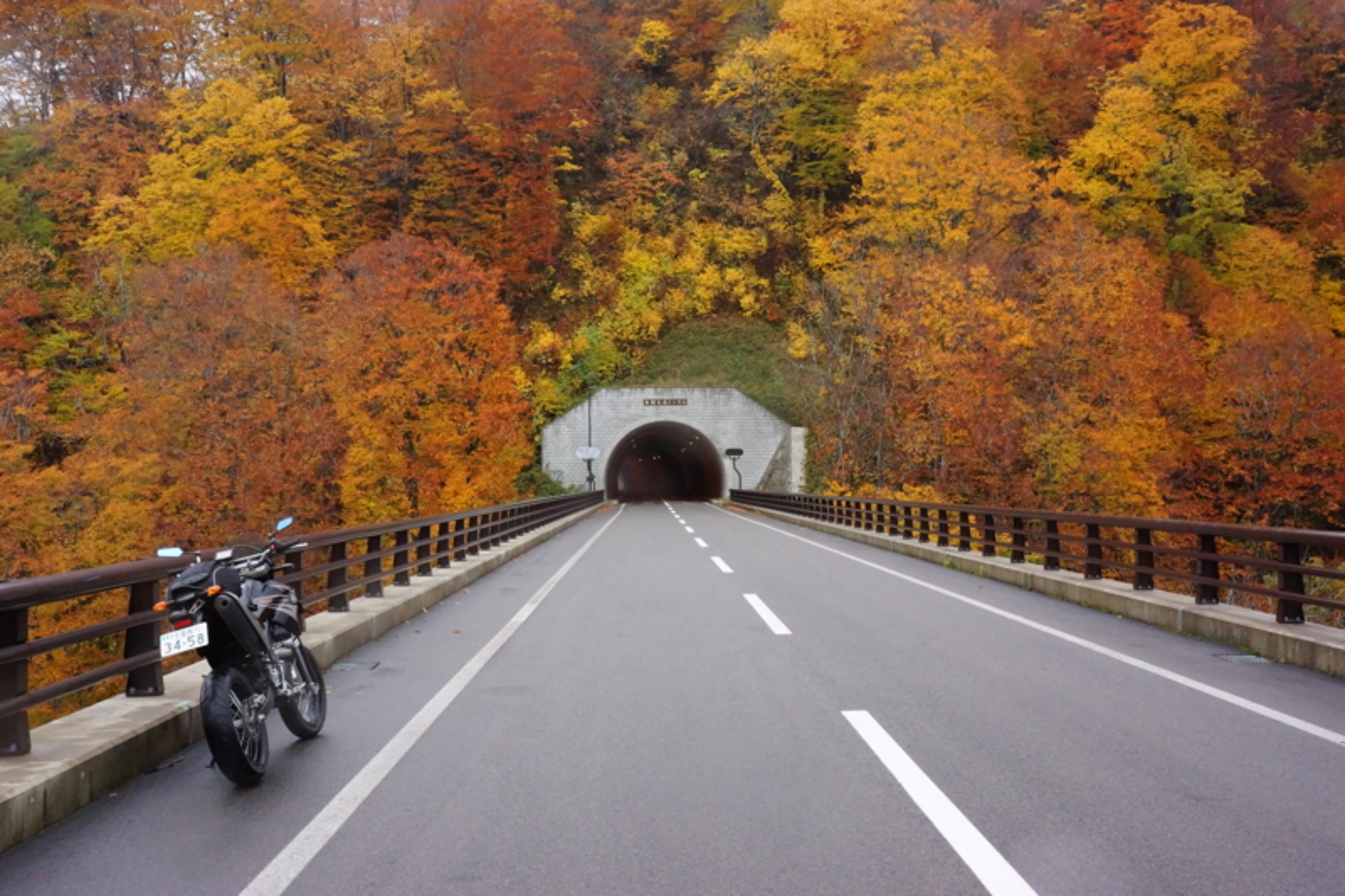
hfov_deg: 48.5
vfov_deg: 33.4
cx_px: 672
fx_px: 1494
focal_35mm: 40
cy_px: 448
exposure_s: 1/160
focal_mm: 27
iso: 3200
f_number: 11
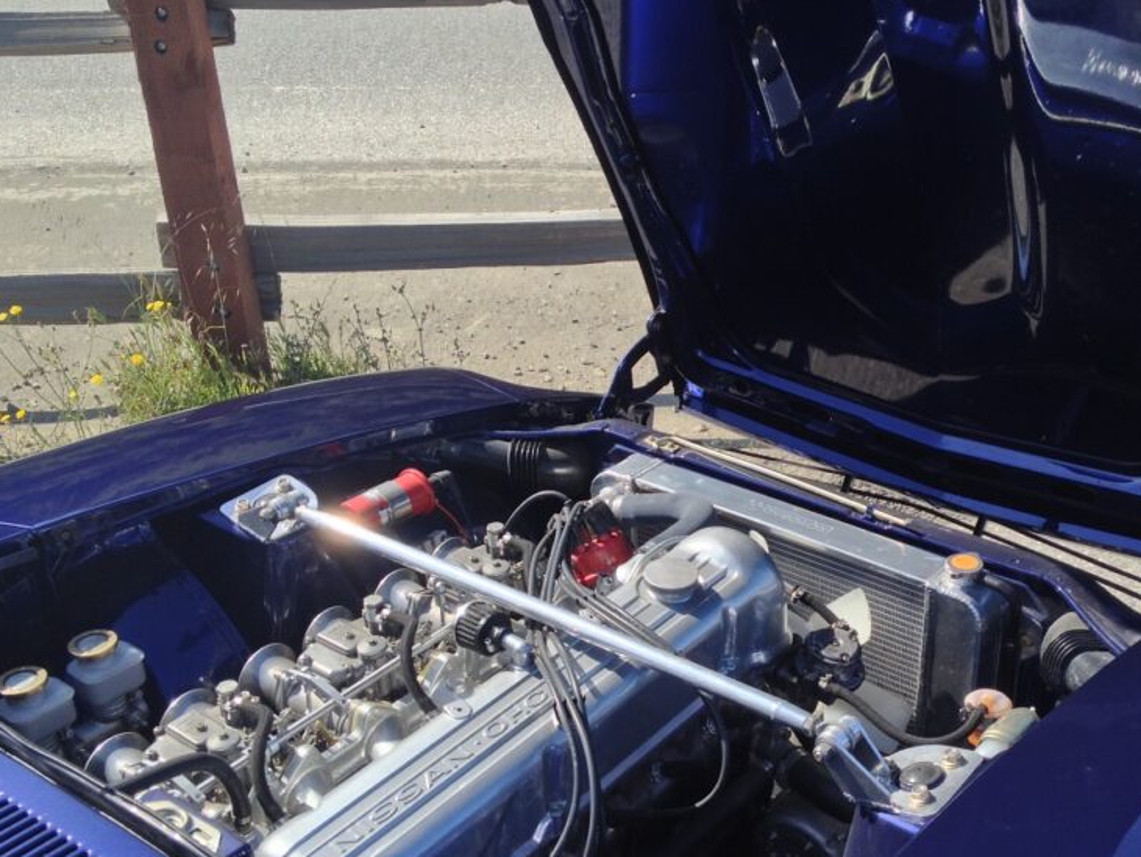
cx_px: 713
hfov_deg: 38.6
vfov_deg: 29.7
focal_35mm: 49
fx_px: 1616
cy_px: 495
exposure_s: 1/800
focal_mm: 4.28
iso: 50
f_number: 2.4
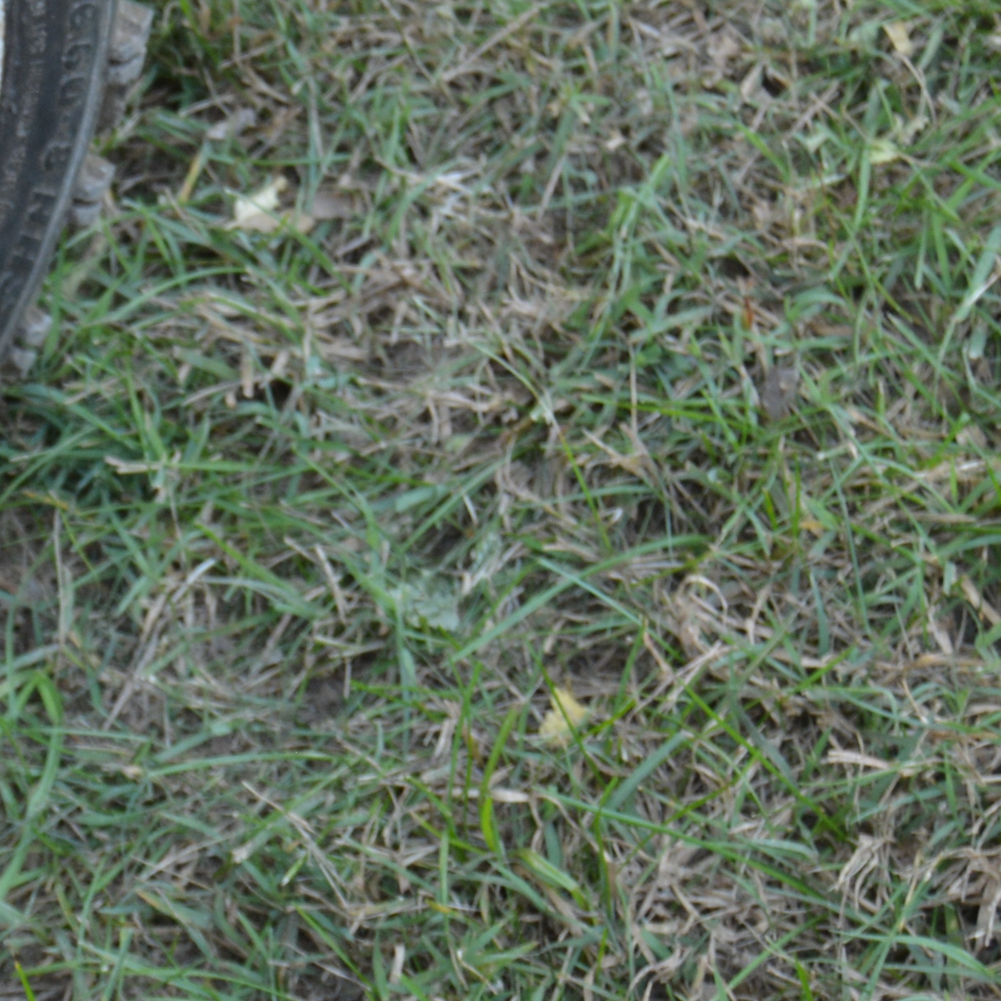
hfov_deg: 11.5
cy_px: 238
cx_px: -223
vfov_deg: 11.7
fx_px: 4862
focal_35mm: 149
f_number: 5
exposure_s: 1/100
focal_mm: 31
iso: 400
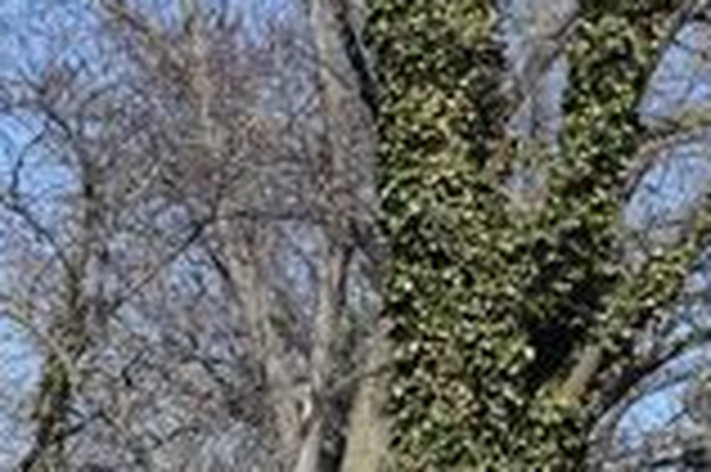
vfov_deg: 8.9
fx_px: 2999
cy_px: 578
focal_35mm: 152
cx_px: 162
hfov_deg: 13.5
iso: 200
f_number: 10
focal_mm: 32
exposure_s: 1/400
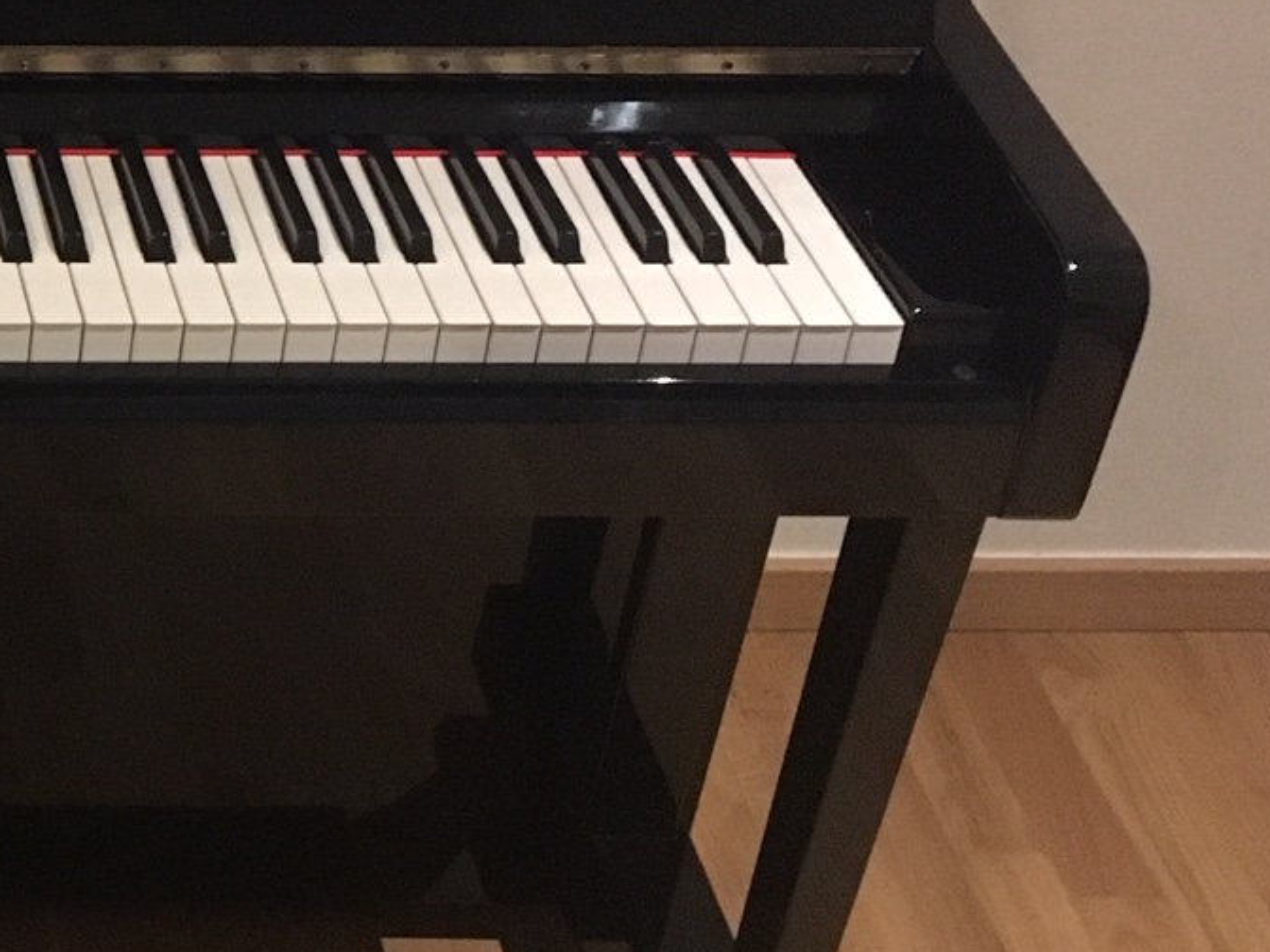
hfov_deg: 20.3
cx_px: -457
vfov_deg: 16.8
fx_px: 3192
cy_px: 121
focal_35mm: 87
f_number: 2.2
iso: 500
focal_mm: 4.15
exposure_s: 1/17
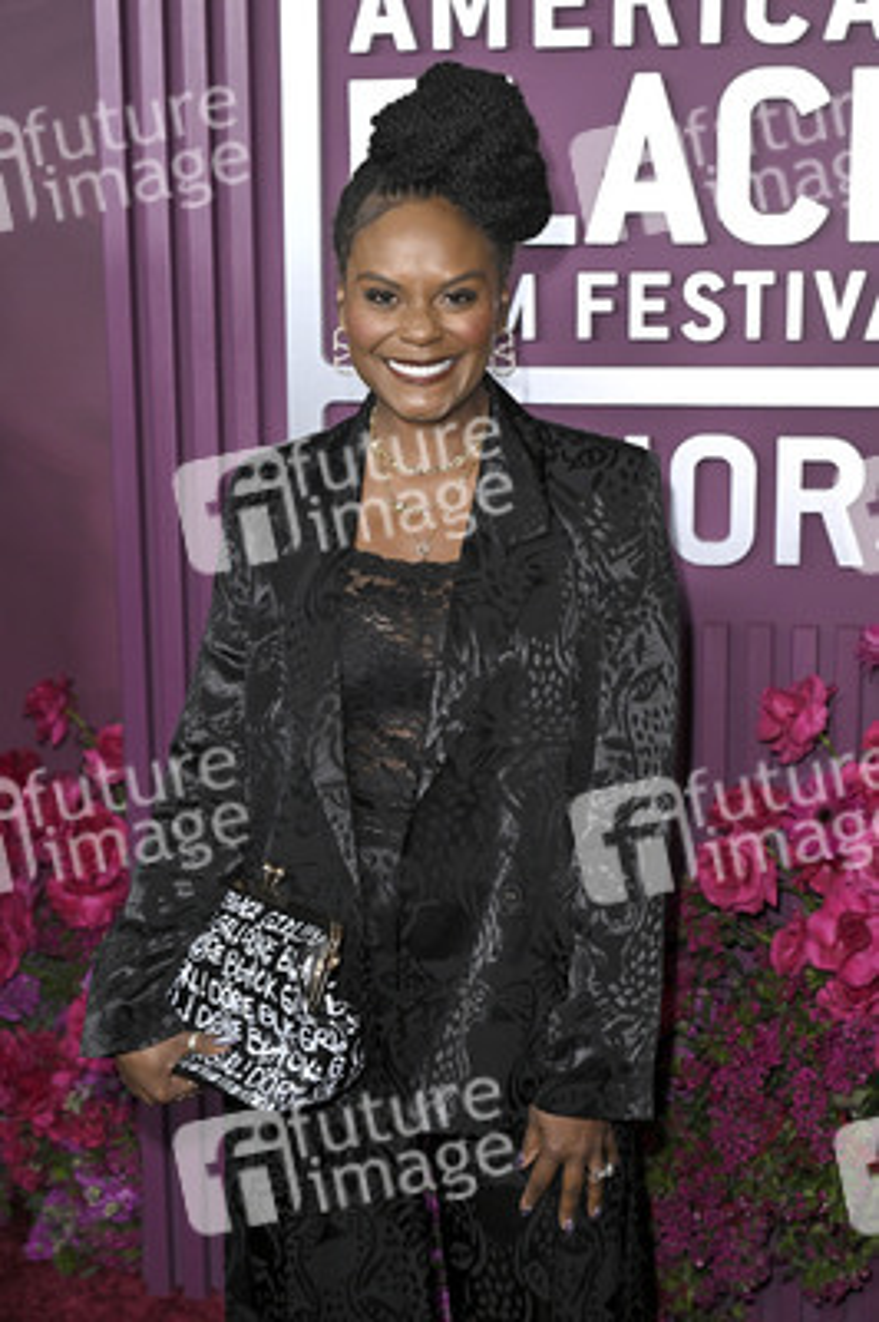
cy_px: 661
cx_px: 440
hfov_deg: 24.6
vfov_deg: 36.3
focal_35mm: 55
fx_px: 2018
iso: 2000
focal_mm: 55
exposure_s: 1/320
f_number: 5.6
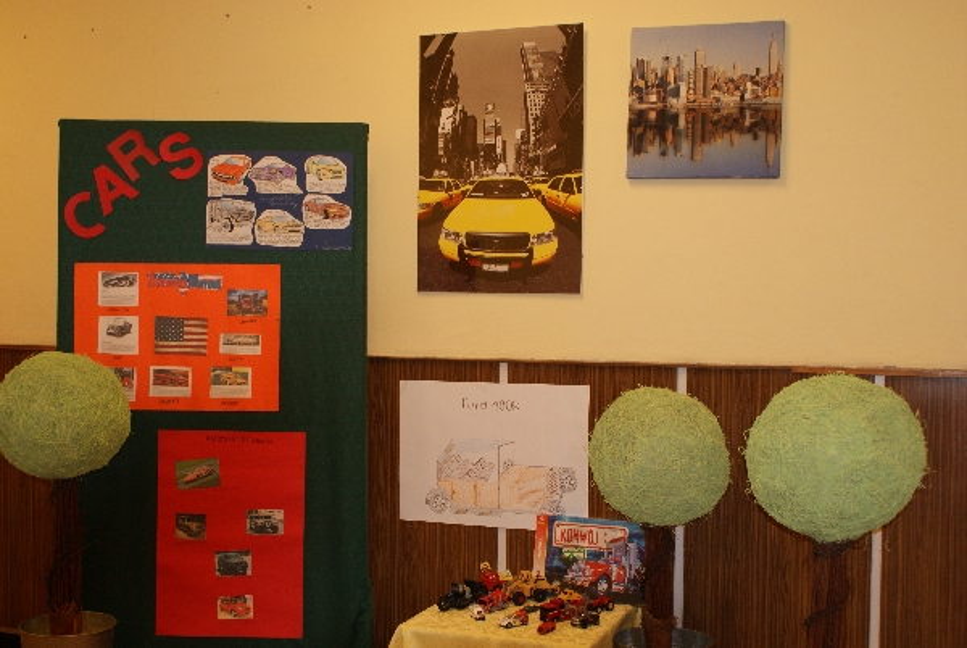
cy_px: 324
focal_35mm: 42
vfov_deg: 32.0
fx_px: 1130
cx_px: 484
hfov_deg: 46.3
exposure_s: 1/60
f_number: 5.6
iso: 400
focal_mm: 28
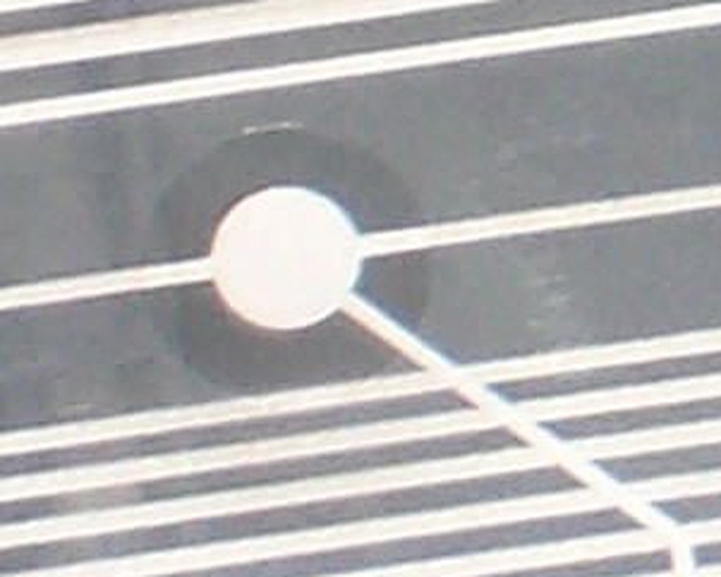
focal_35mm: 871
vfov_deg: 1.8
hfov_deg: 2.2
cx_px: 2453
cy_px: -632
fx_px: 18592
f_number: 7.7
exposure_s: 1/60
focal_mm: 17.4
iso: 80
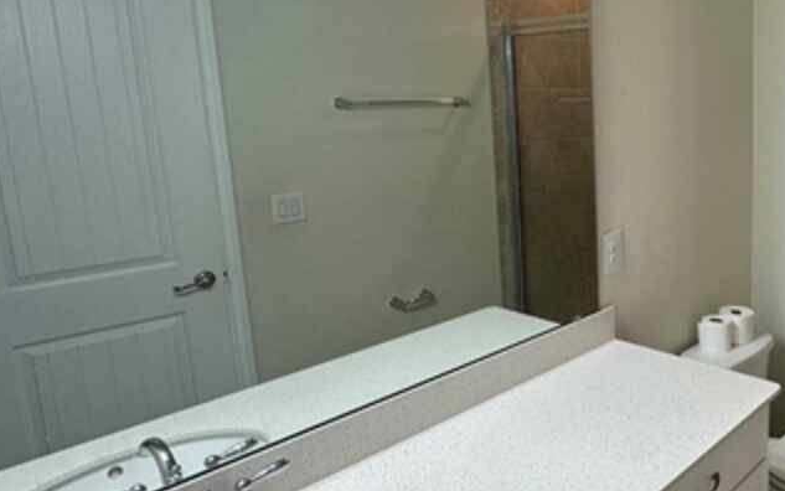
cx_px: 699
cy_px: 195
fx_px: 642
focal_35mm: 30
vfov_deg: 41.7
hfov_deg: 55.0
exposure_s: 1/120
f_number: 2.2
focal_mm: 2.22
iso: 80
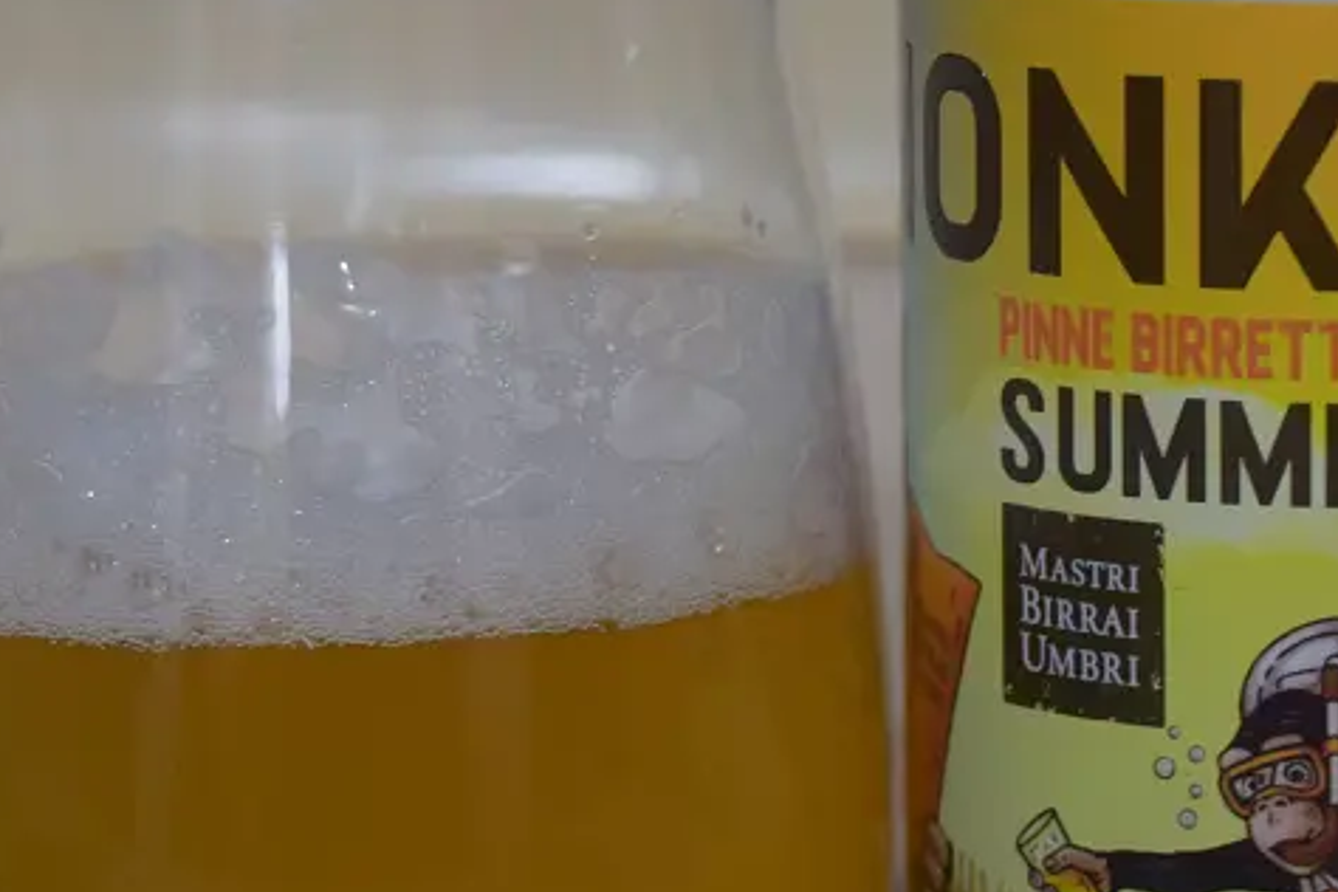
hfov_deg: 11.5
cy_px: 541
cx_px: 869
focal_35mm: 178
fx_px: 6618
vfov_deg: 7.7
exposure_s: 1/60
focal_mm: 55
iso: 1000
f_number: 5.6
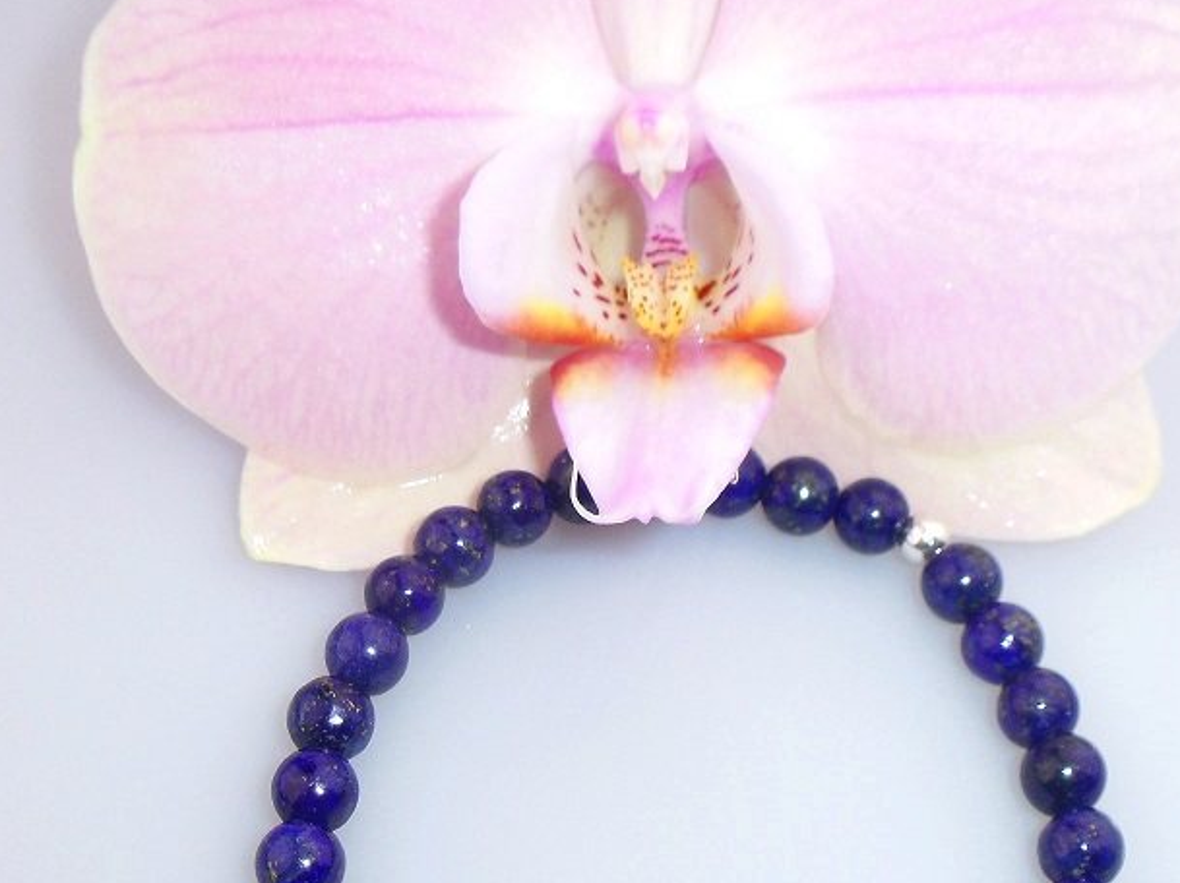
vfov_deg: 26.7
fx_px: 1806
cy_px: 761
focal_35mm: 53
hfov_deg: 36.2
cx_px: 612
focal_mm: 5.1
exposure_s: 1/100
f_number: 3.9
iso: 64
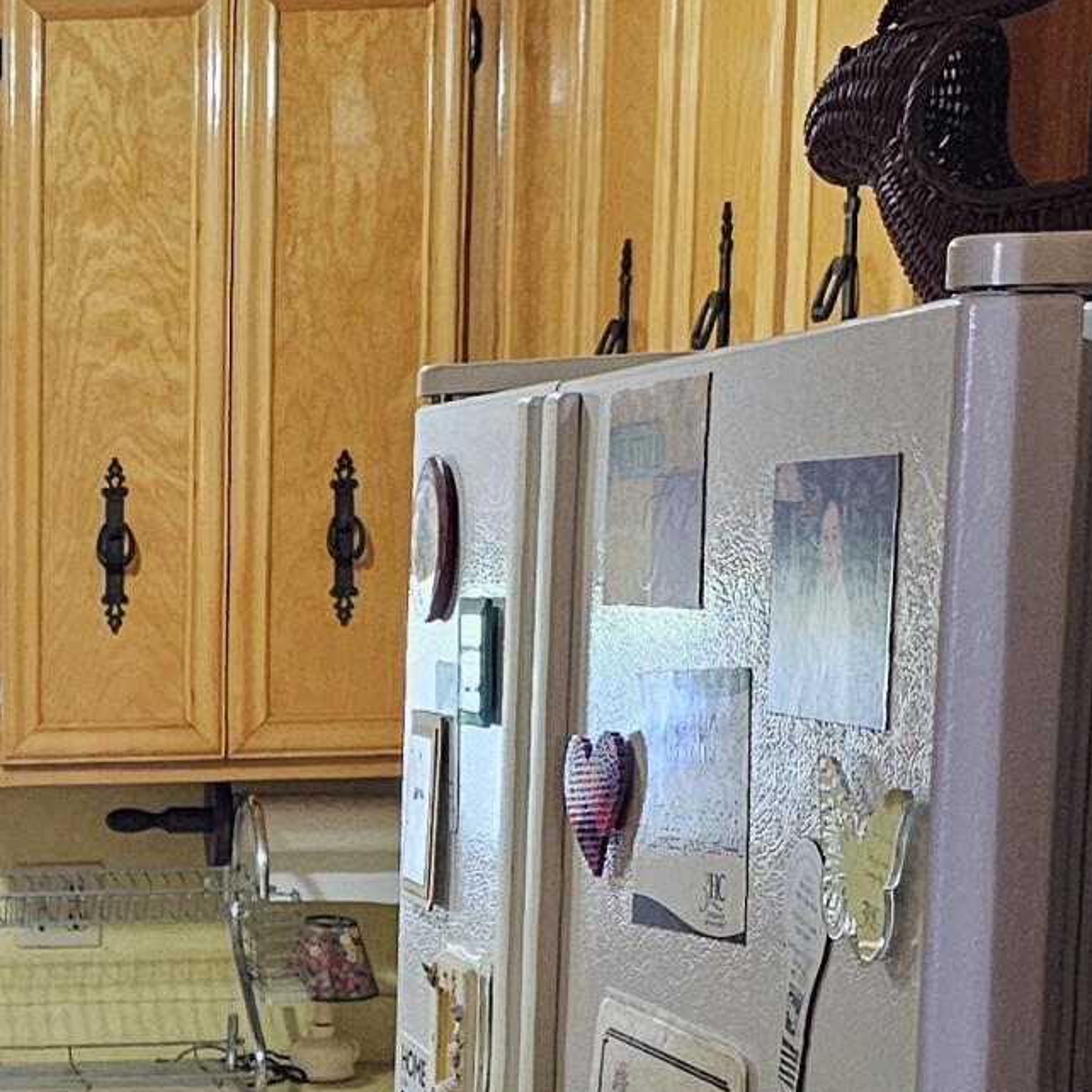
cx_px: -388
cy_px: 1095
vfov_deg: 17.8
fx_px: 3391
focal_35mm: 95
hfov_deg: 17.1
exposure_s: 1/120
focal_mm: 6.3
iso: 1000
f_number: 1.7
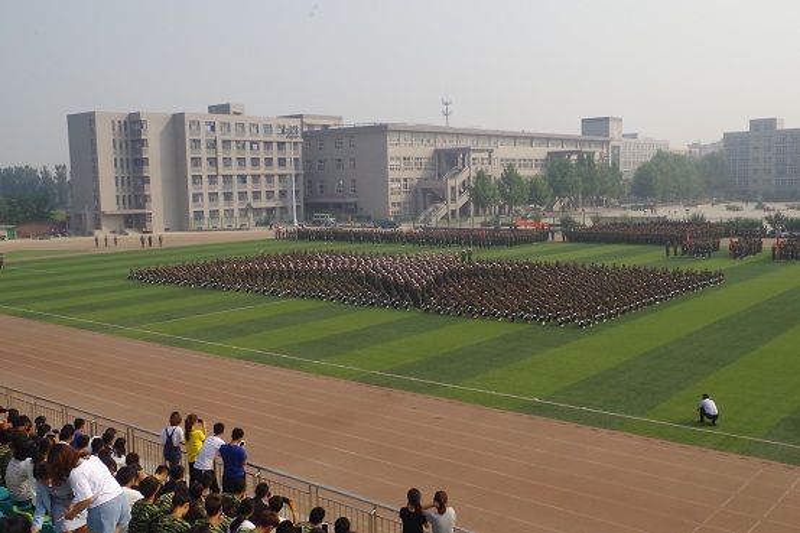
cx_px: 400
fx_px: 755
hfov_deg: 55.8
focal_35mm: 34
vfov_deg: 38.9
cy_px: 266
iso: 1600
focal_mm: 23.13
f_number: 14
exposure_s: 1/1250
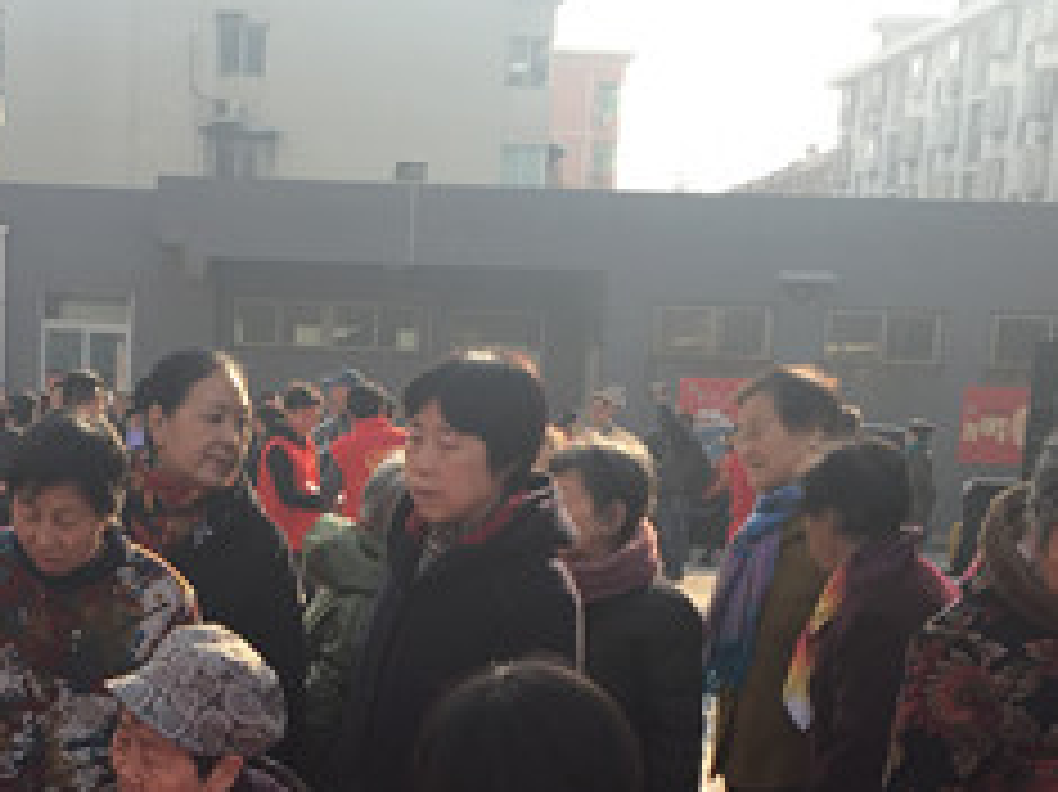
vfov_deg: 19.0
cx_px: 216
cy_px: 886
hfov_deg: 25.9
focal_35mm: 74
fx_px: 2261
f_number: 2.2
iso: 25
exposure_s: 1/396
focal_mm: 4.15
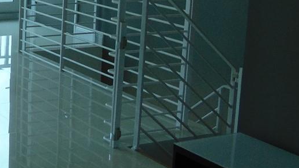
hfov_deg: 23.8
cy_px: 13
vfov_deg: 14.2
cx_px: -27
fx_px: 666
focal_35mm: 84
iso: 80
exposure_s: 1/125
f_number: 3
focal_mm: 4.5
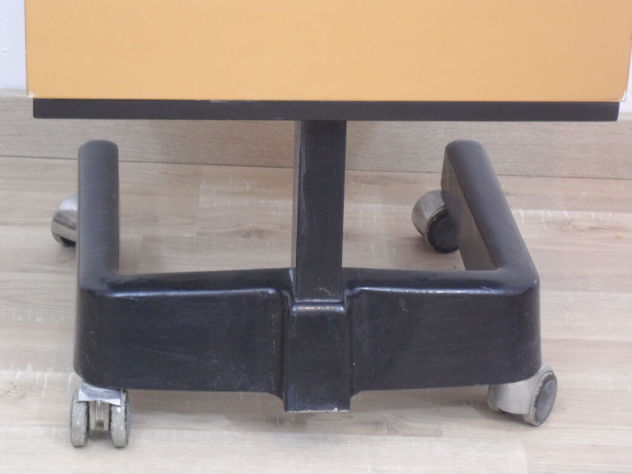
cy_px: 237
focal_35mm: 130
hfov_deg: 15.2
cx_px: 316
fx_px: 2373
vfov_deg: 11.4
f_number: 5.9
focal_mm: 24.5
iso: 400
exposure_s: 1/4
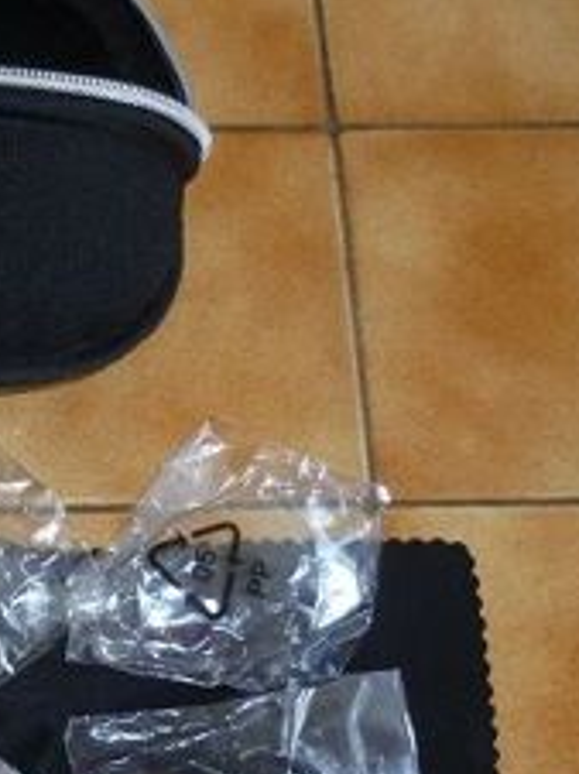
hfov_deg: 19.9
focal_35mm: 68
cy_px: 449
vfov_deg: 28.5
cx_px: -164
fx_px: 1519
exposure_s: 1/30
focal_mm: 5.7
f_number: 3
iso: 160
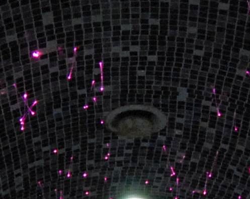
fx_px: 126
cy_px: 99
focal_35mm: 17
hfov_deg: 89.7
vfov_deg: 76.9
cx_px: 127
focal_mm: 10
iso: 1600
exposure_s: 1/80
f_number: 4.5
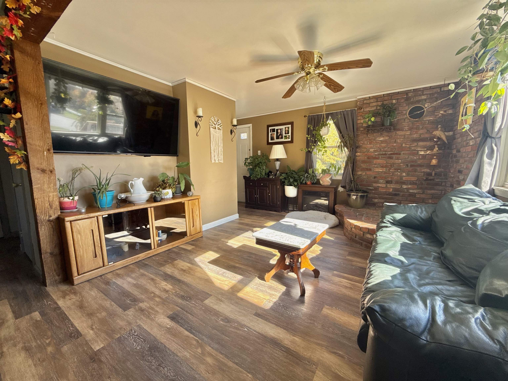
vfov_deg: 85.7
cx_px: 254
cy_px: 190
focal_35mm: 14
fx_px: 205
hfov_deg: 102.1
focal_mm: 2.22
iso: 80
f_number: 2.2
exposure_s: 1/99
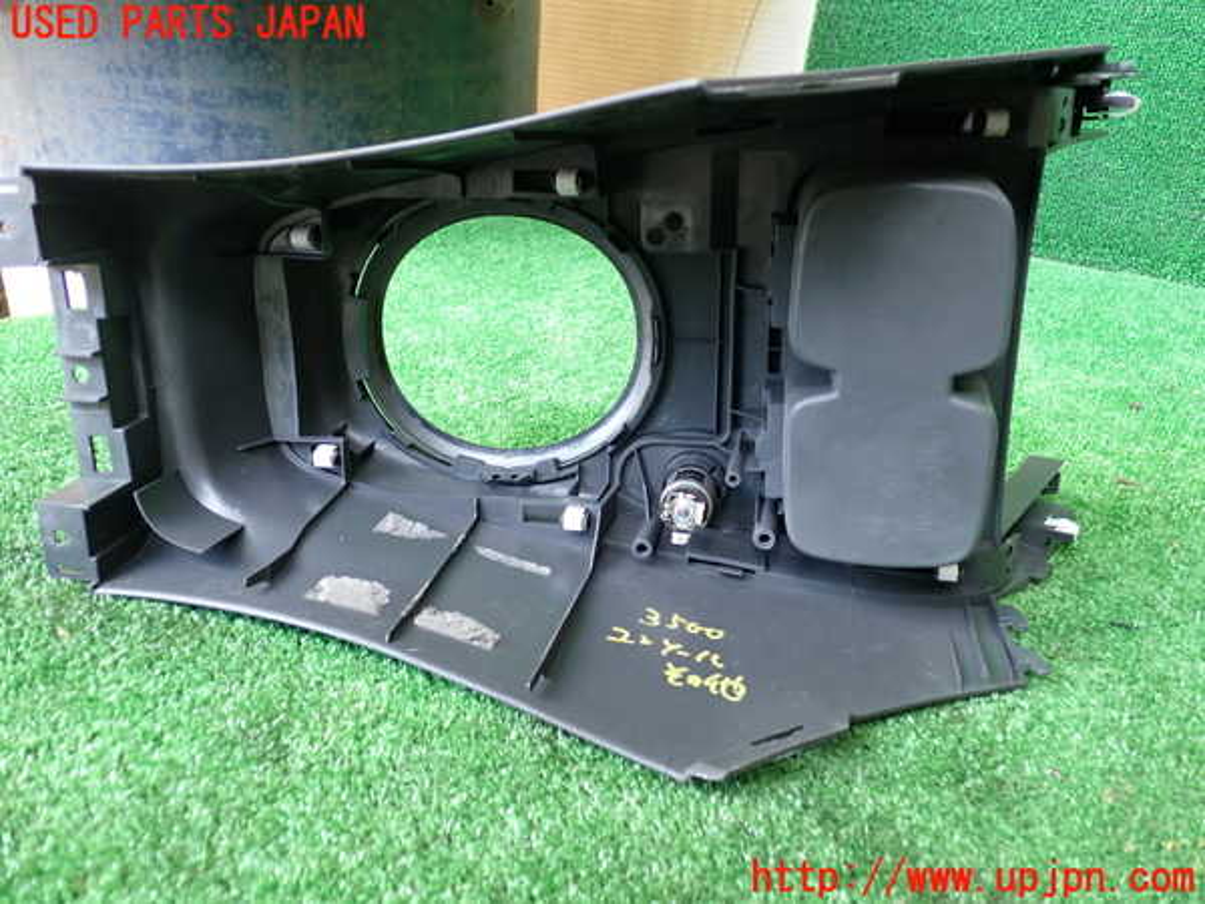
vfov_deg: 46.8
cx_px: 602
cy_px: 452
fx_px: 1044
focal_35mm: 30
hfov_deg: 60.0
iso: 200
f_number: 2.3
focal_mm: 5.4
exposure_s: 1/30
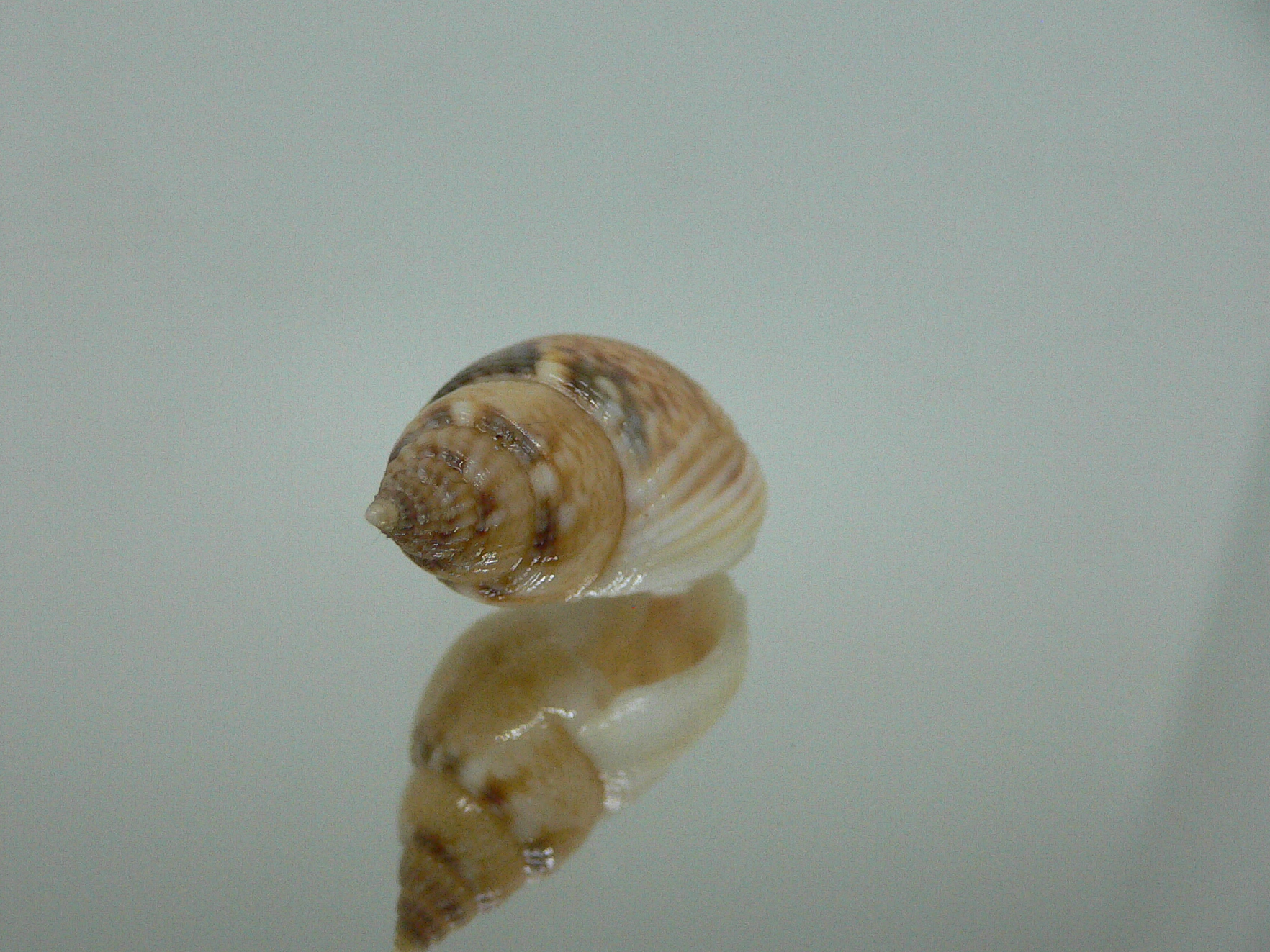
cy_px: 500
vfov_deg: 36.0
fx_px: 1468
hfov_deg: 46.7
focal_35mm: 40
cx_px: 552
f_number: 2.8
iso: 200
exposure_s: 1/60
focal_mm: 4.6
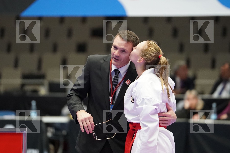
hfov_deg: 6.9
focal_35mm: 300
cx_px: 115
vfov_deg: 4.6
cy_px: 76
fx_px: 1917
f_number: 2.8
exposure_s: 1/1000
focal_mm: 200
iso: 5000
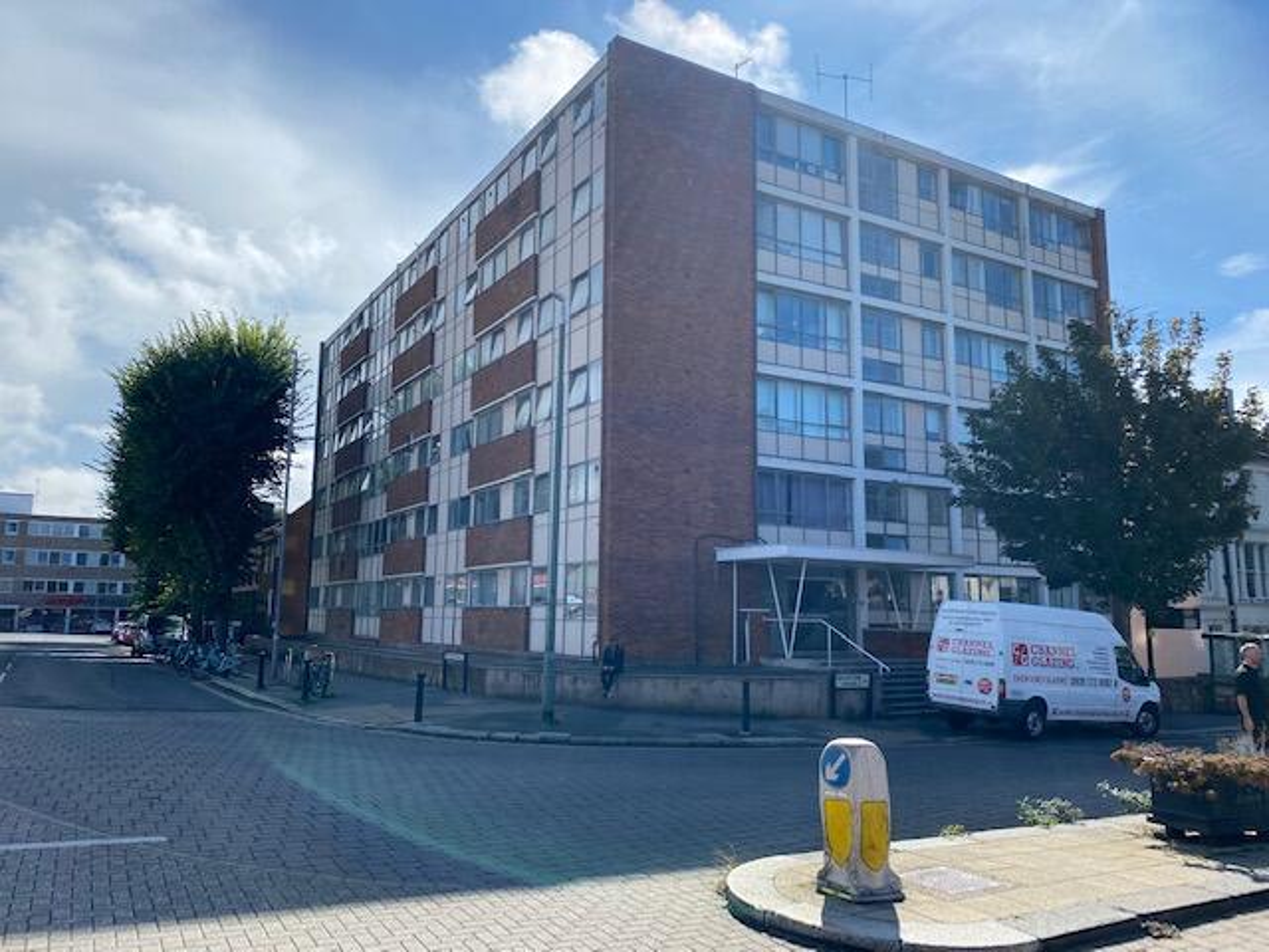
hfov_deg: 67.3
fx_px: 953
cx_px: 634
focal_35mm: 26
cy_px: 476
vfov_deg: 53.1
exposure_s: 1/3610
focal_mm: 4.25
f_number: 1.8
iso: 32
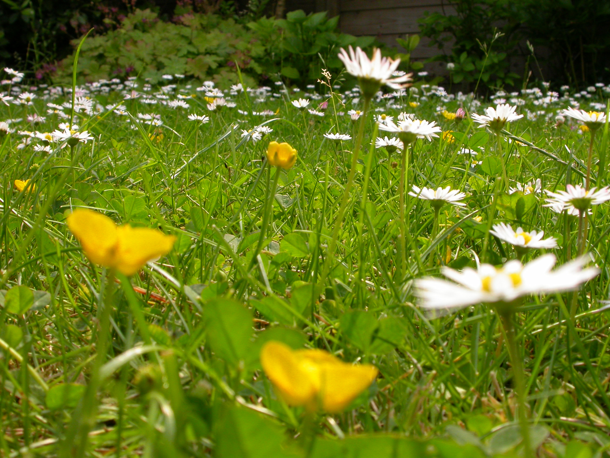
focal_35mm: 47
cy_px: 229
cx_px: 305
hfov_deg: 40.4
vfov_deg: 30.9
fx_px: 828
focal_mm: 9.8
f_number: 7.2
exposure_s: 1/125
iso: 100
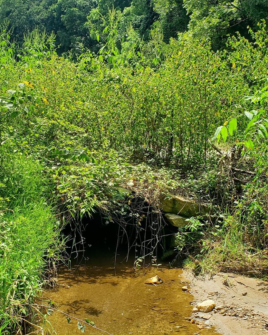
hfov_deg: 30.2
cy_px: 177
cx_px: 117
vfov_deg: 37.3
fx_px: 495
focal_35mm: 50
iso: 50
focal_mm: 4.3
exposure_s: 1/912
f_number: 2.4
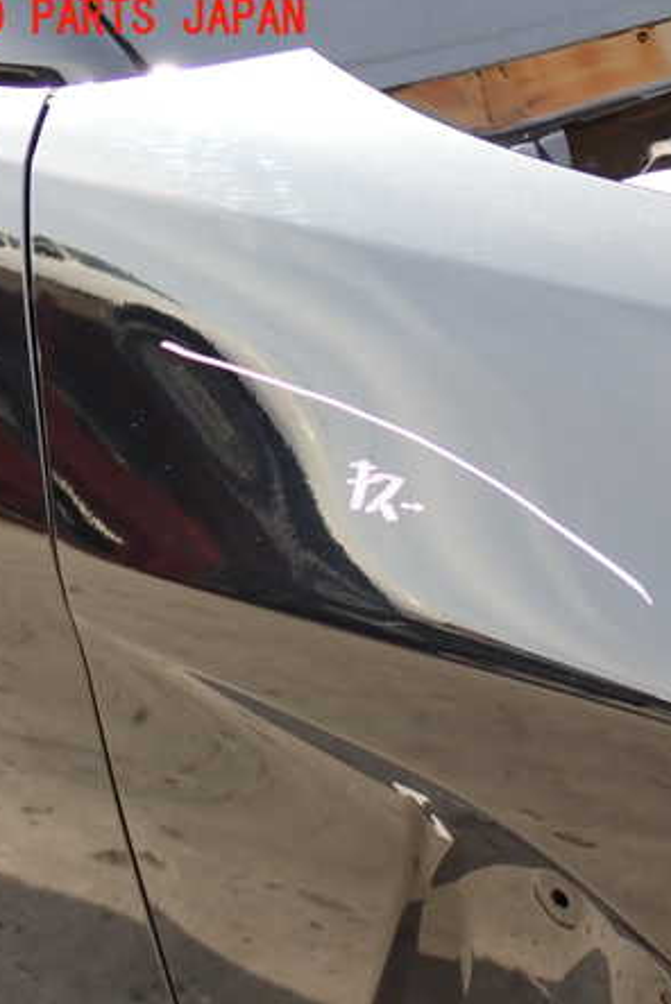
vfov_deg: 26.6
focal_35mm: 76
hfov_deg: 17.8
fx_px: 2121
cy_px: 501
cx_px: 574
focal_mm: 9.65
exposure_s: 1/125
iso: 100
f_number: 3.3
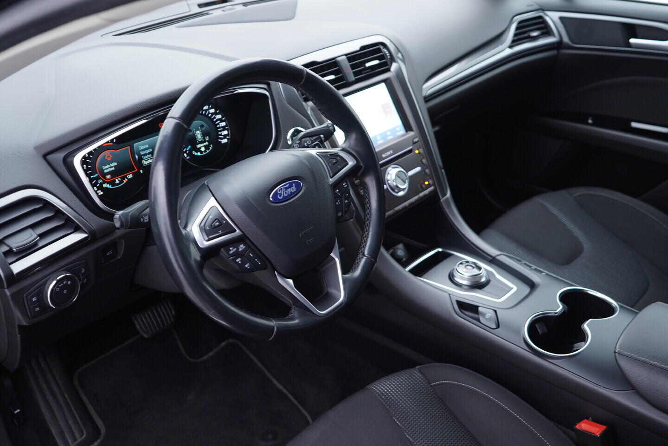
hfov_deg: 53.1
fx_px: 668
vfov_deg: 36.9
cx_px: 334
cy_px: 223
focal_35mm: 36
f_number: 2.8
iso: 250
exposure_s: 1/40
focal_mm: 24
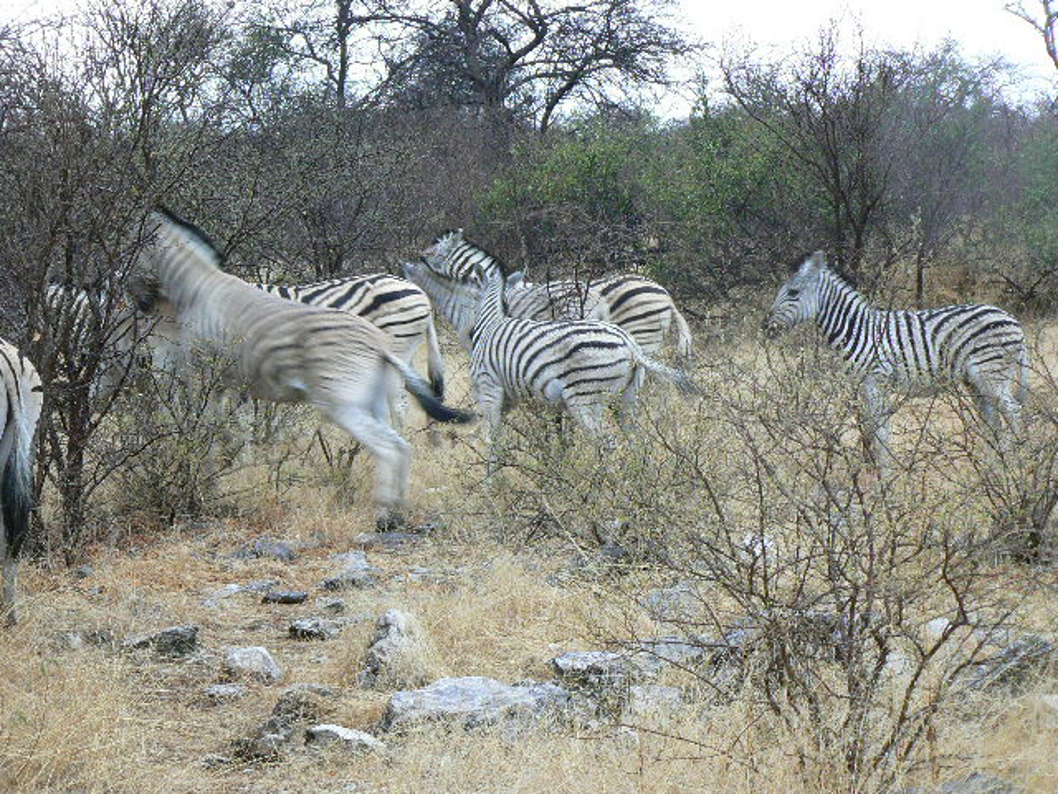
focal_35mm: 109
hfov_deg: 18.0
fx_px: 3331
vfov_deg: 13.6
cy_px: 397
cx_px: 529
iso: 160
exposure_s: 1/30
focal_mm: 18.2
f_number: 3.2
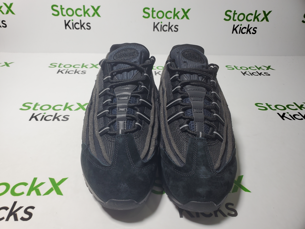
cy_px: 114
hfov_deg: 67.3
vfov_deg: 53.1
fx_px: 229
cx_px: 152
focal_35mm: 26
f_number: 2.4
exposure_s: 1/165
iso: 50
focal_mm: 4.3
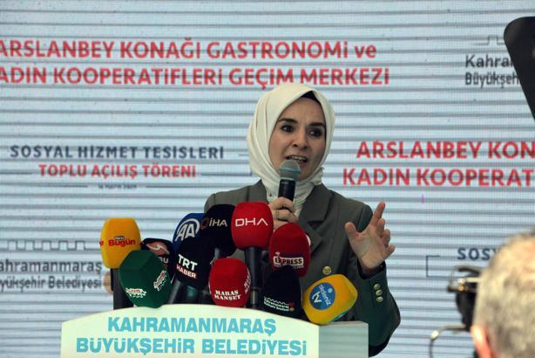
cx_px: 268
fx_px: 4460
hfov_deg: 6.9
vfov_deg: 4.6
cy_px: 179
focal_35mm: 300
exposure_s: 1/2500
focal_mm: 300
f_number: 13
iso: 5000
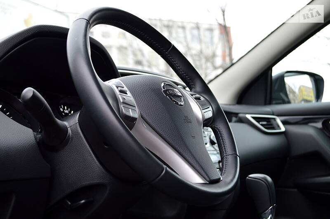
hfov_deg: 38.9
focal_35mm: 51
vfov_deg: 26.4
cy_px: 110
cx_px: 165
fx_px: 467
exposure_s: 1/60
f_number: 5
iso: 640
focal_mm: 34
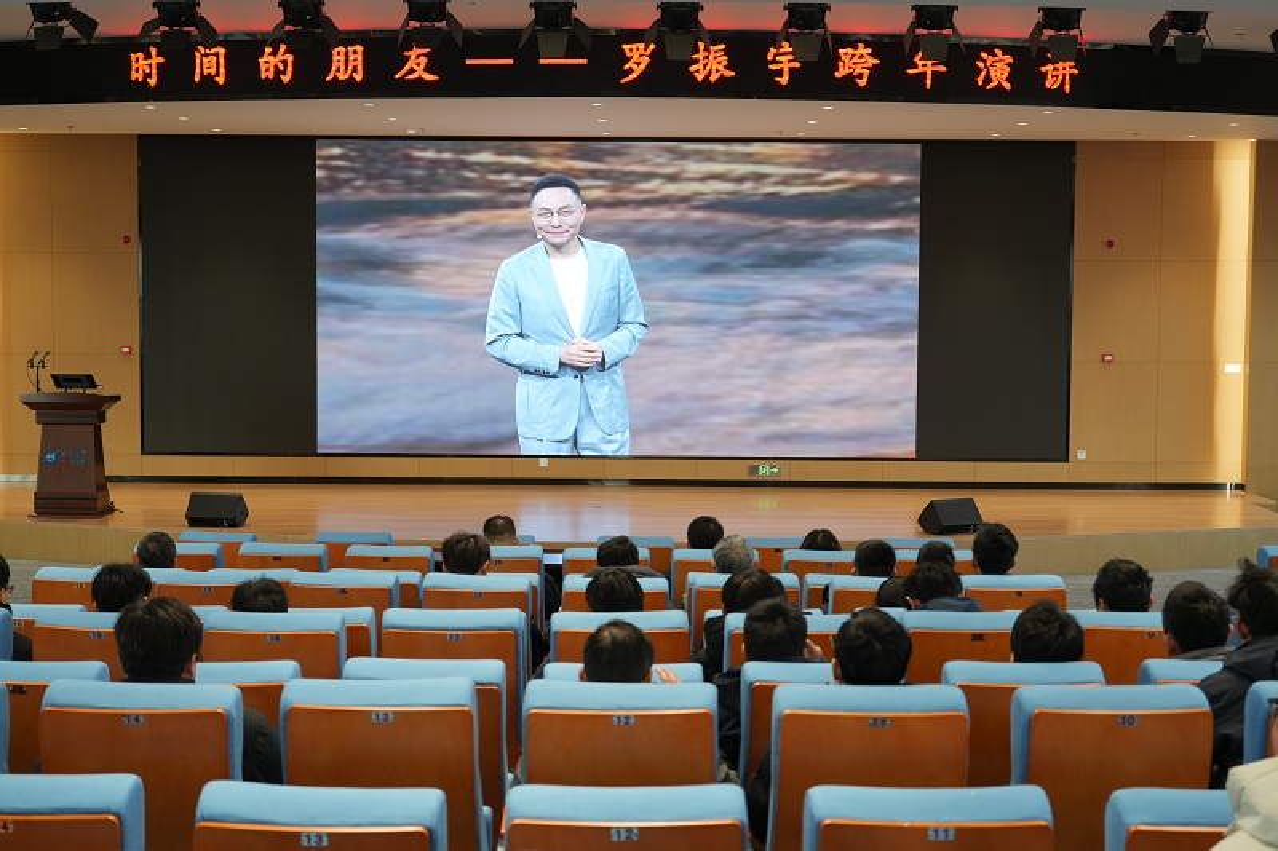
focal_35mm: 60
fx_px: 2129
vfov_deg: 22.6
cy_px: 426
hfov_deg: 33.4
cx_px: 639
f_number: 5.6
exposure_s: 1/100
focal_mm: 60
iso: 1250
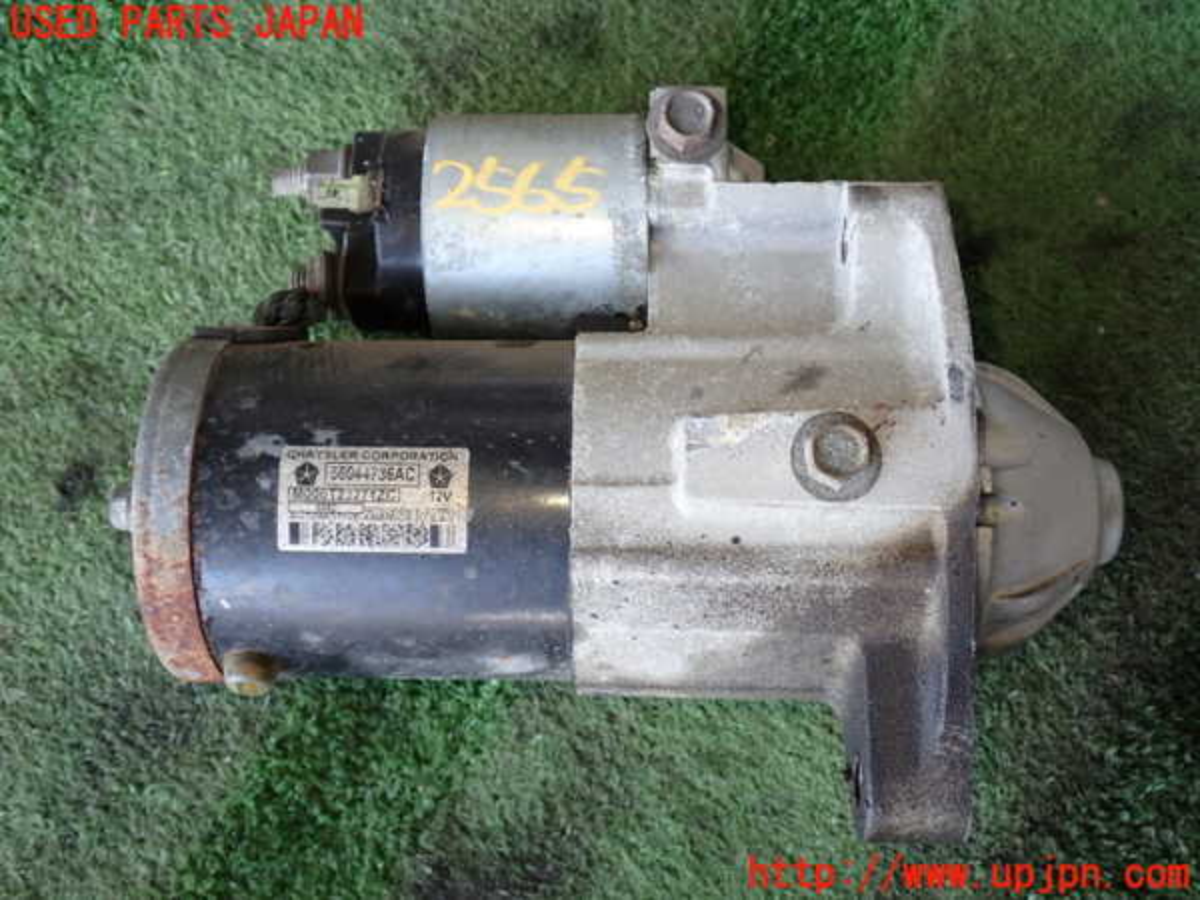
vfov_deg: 37.7
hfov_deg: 49.0
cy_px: 450
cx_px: 600
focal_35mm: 38
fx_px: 1317
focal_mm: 6.83
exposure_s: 1/50
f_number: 2.7
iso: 200
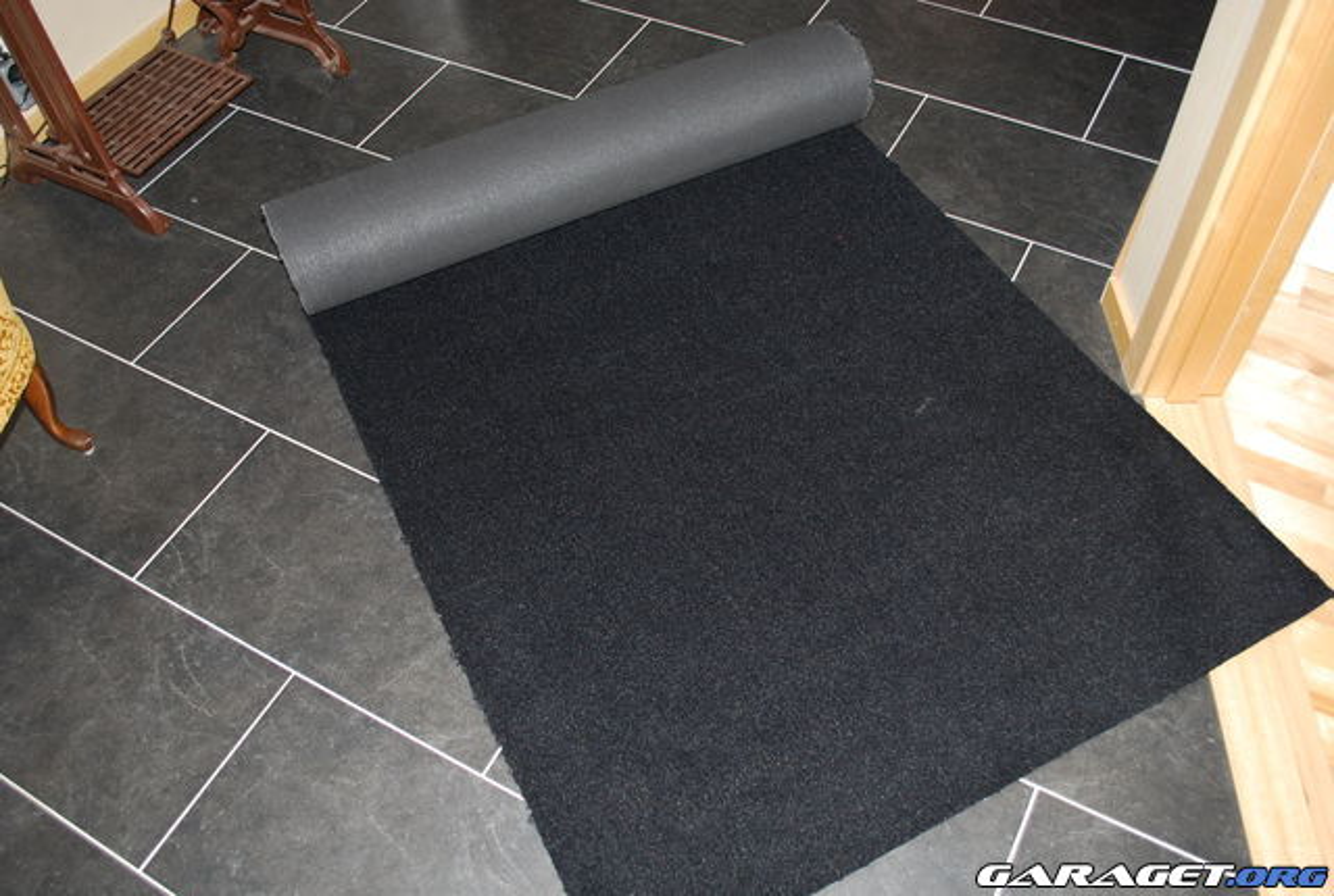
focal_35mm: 30
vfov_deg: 43.8
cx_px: 667
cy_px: 448
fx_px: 1114
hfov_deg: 61.8
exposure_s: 1/60
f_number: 3.8
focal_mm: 20
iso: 220
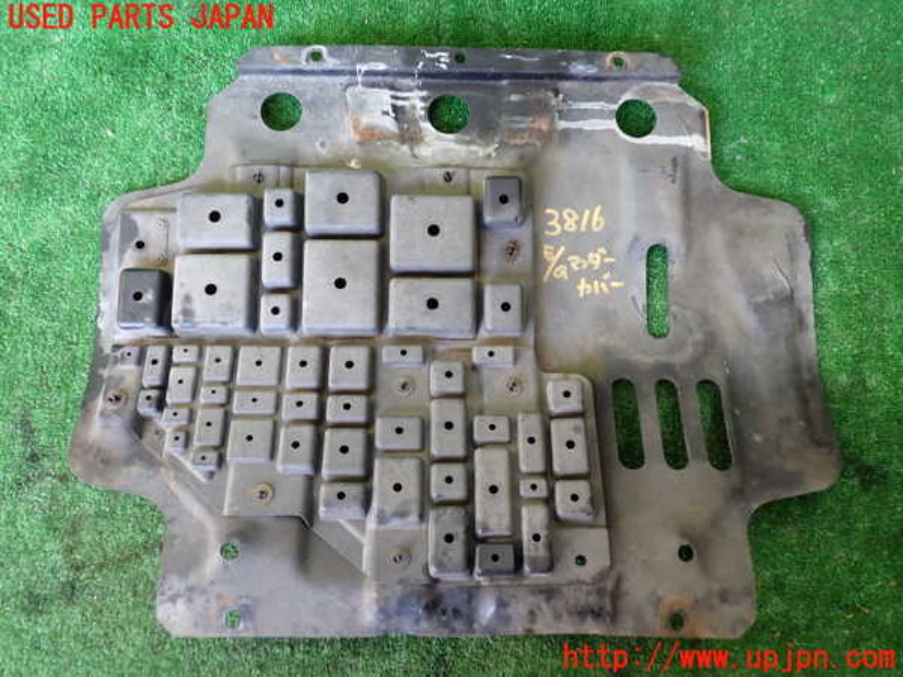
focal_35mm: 30
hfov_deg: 60.0
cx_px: 452
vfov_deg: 46.8
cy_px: 338
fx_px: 783
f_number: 2.3
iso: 200
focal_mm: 5.4
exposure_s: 1/50
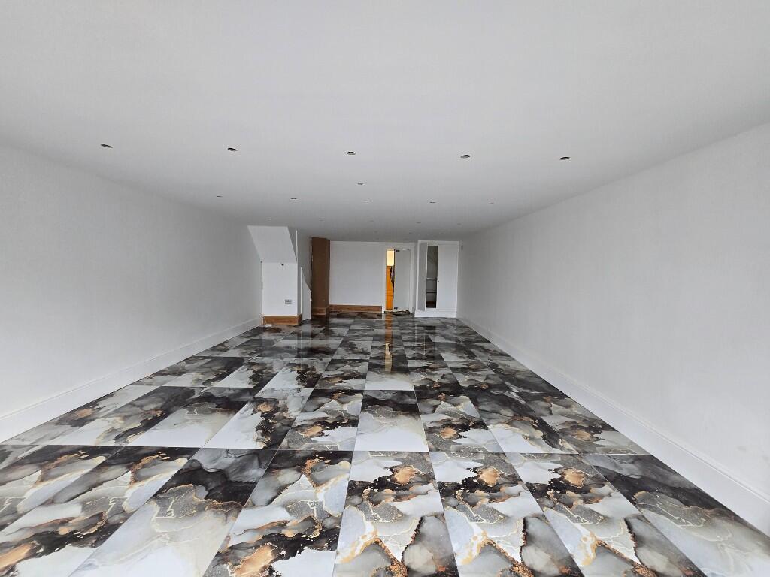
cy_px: 288
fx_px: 289
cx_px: 385
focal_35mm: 13
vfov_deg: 89.9
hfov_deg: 106.2
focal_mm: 1.7
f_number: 2.2
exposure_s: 1/50
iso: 125
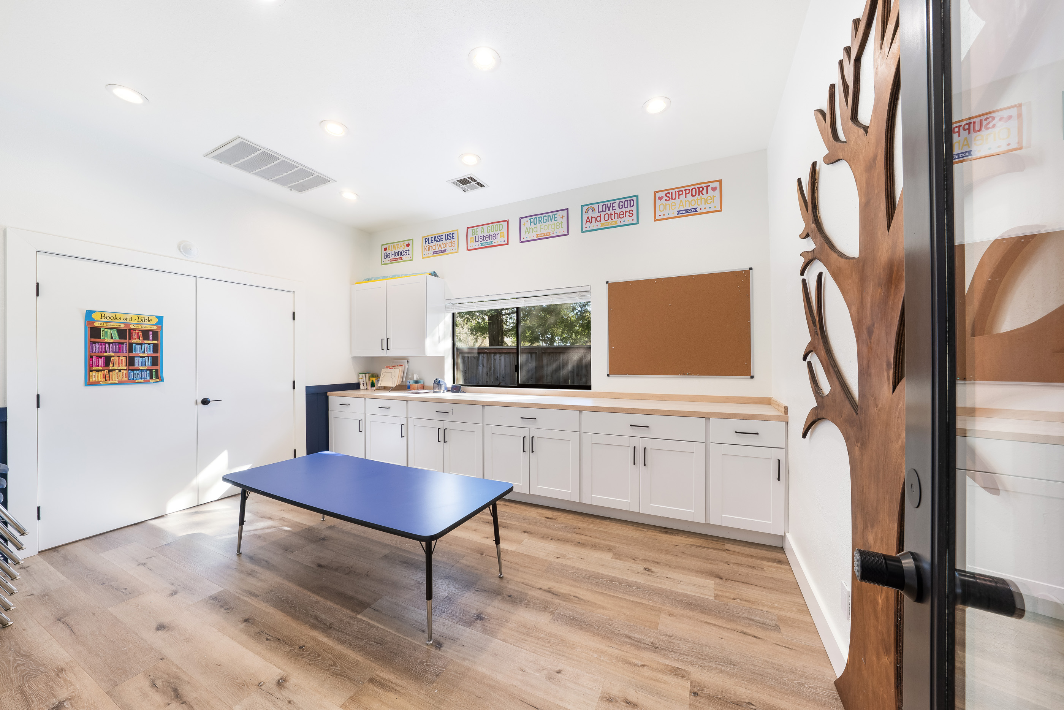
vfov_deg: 90.0
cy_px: 355
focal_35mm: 12
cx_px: 532
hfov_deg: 112.6
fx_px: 355
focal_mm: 12
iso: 100
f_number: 11
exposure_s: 1/2.5
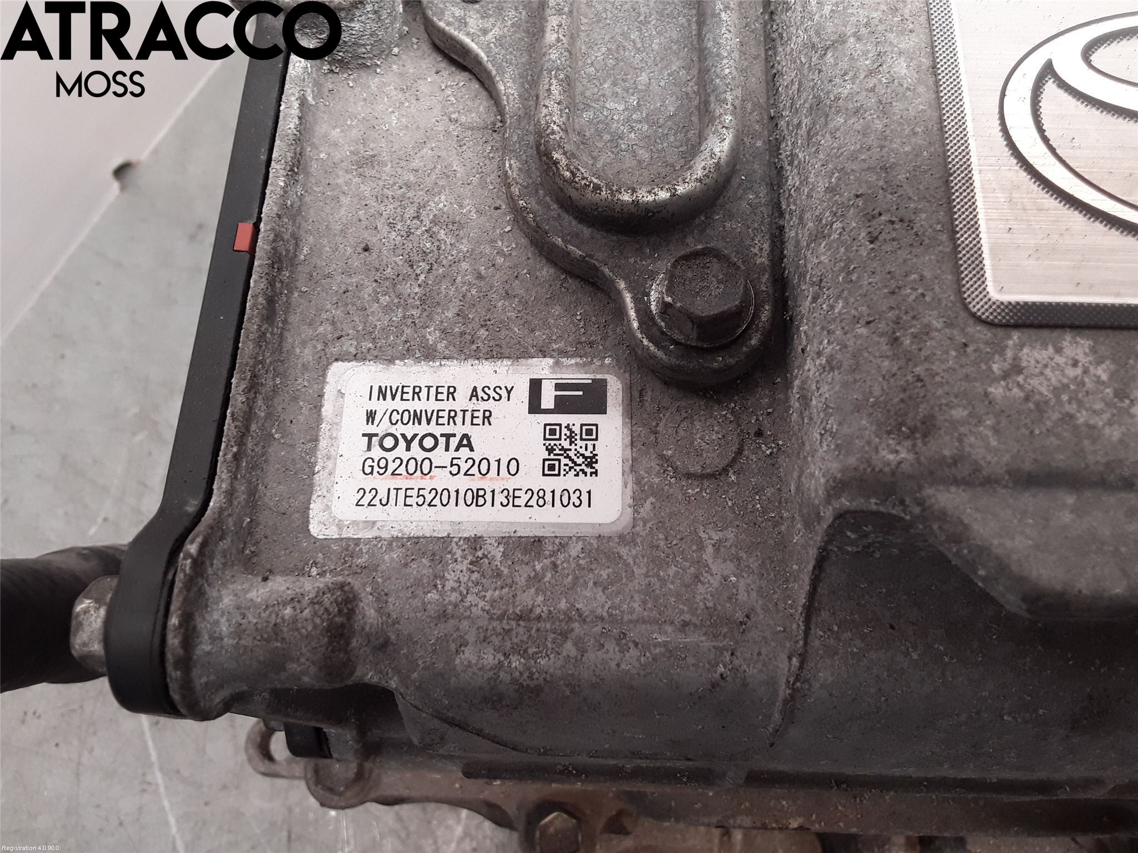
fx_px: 920
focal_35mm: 28
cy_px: 426
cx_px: 569
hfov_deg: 63.4
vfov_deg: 49.7
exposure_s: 1/50
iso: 50
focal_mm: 2.91
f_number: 1.9
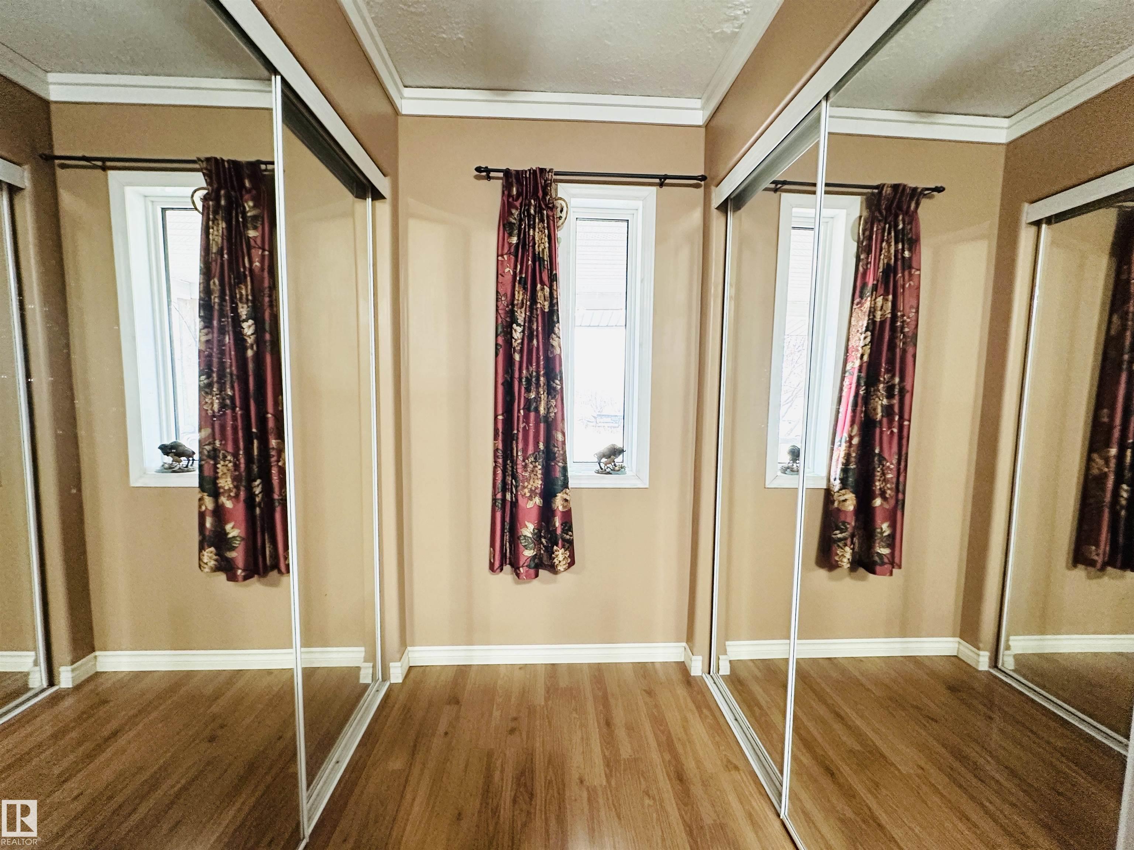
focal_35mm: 14
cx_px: 567
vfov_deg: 85.7
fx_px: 459
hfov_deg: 102.1
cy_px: 425
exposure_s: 1/60
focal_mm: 2.22
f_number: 2.2
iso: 500
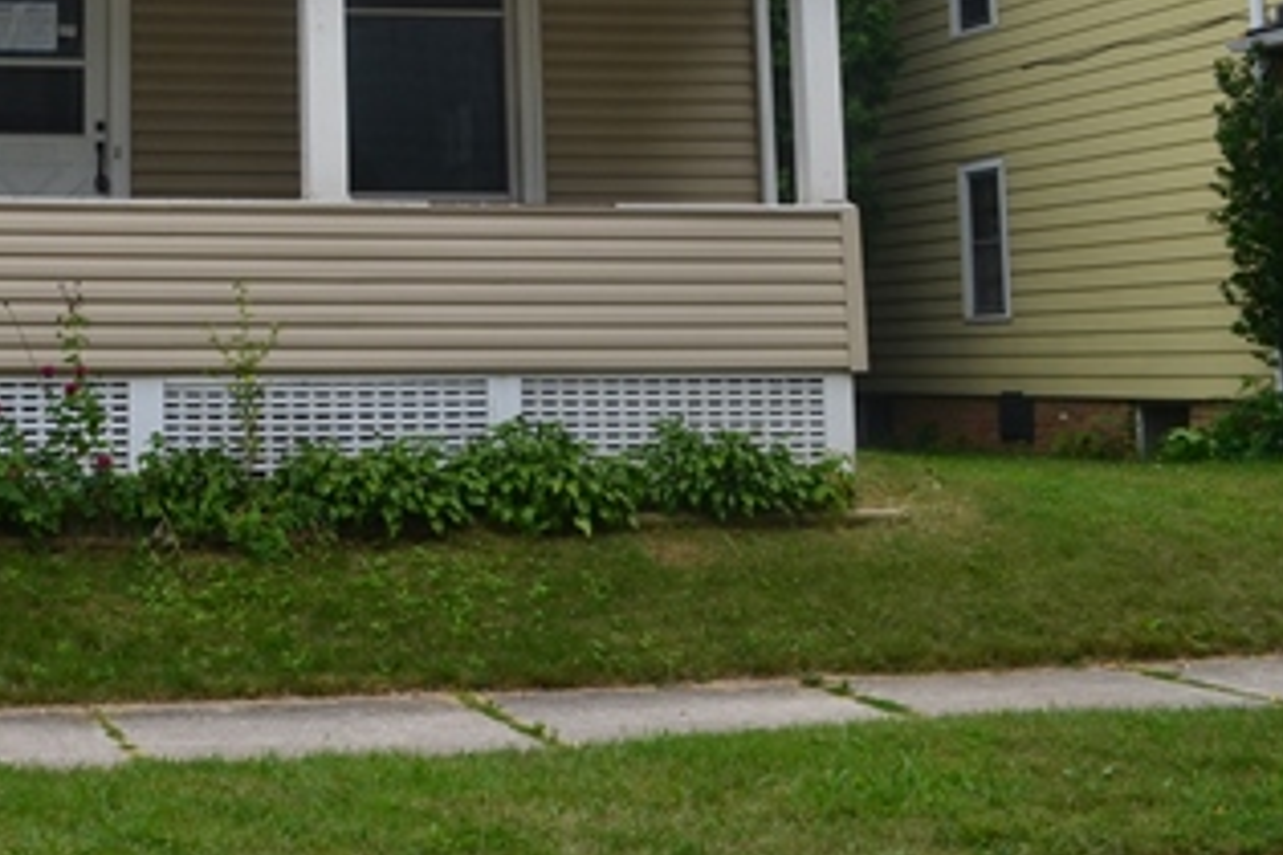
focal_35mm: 67
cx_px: 98
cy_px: -10
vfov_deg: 19.7
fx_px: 2388
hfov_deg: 28.7
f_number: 10
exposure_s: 1/320
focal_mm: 22
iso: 400
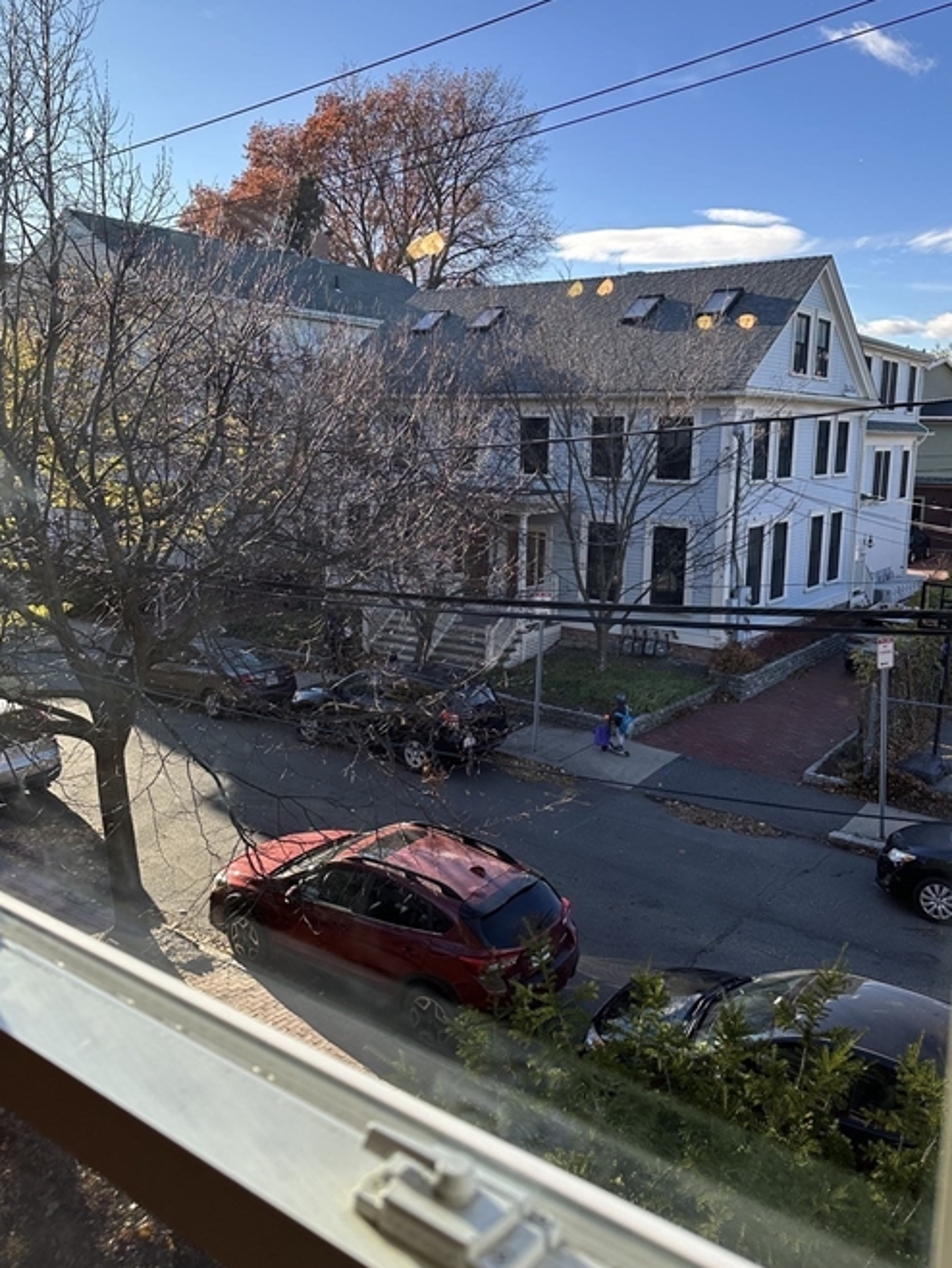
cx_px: 488
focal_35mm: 28
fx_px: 1026
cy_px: 586
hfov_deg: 49.8
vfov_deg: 63.3
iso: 80
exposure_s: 1/1339
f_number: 1.78
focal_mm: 6.86
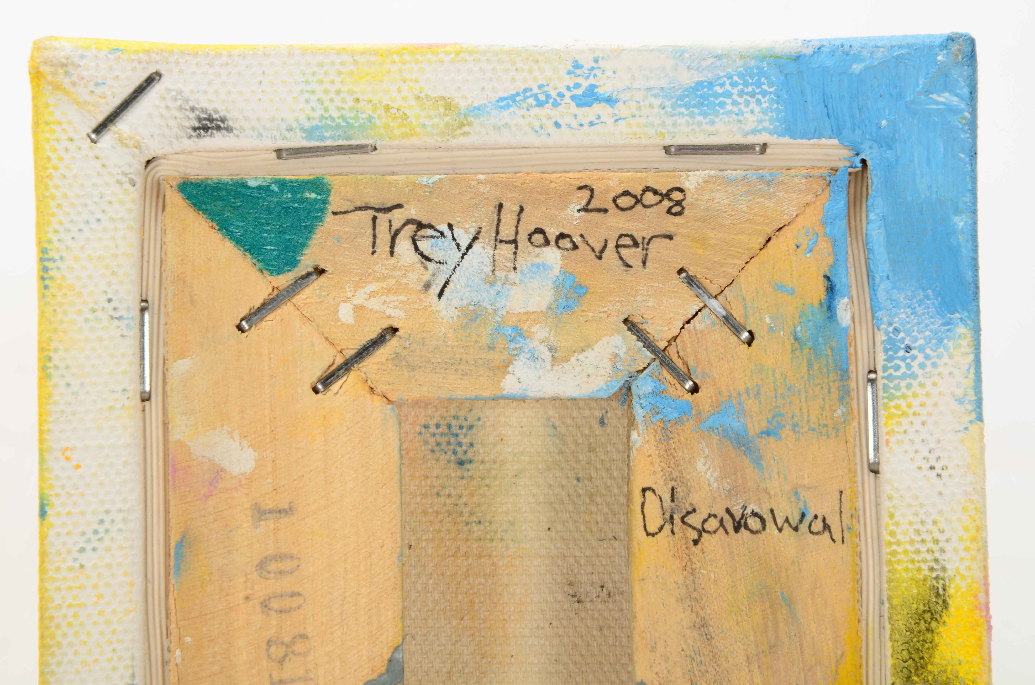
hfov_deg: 13.1
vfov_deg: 8.7
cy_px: 342
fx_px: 4519
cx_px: 518
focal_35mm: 158
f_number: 18
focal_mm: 105
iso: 200
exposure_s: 1/160
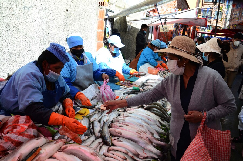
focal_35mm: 27
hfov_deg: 67.5
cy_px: 80
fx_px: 182
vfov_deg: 47.7
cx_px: 122
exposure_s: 1/250
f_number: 7.1
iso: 500
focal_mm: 18
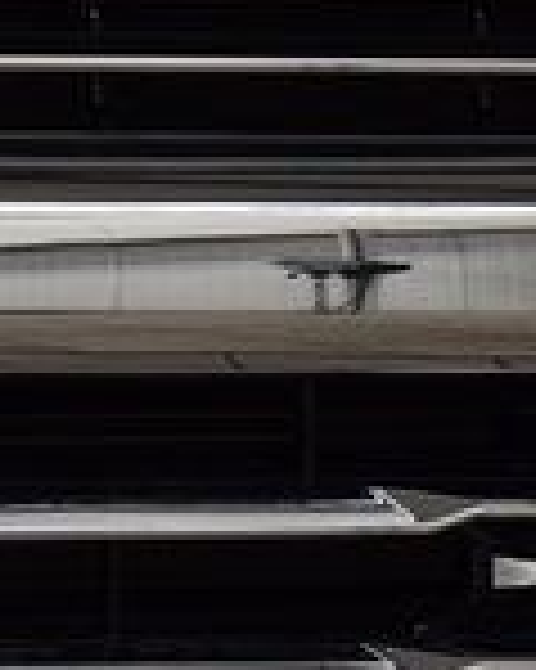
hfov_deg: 4.2
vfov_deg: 5.3
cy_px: 366
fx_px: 7225
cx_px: 644
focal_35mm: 364
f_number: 6.3
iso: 1600
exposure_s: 1/125
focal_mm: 60
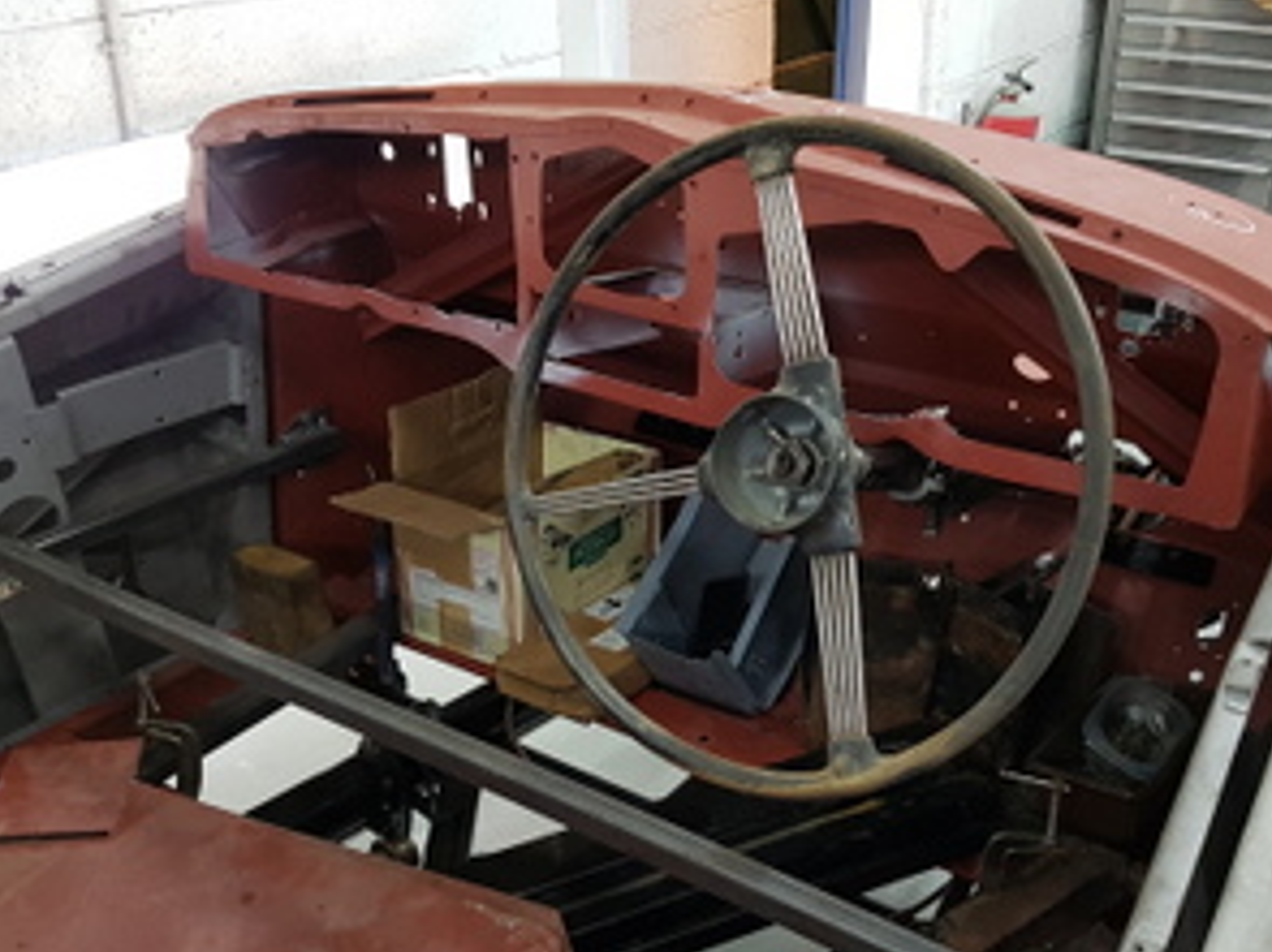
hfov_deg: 50.0
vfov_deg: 38.6
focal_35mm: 37
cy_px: 515
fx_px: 1359
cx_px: 716
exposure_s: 1/25
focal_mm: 4.2
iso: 200
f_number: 1.7
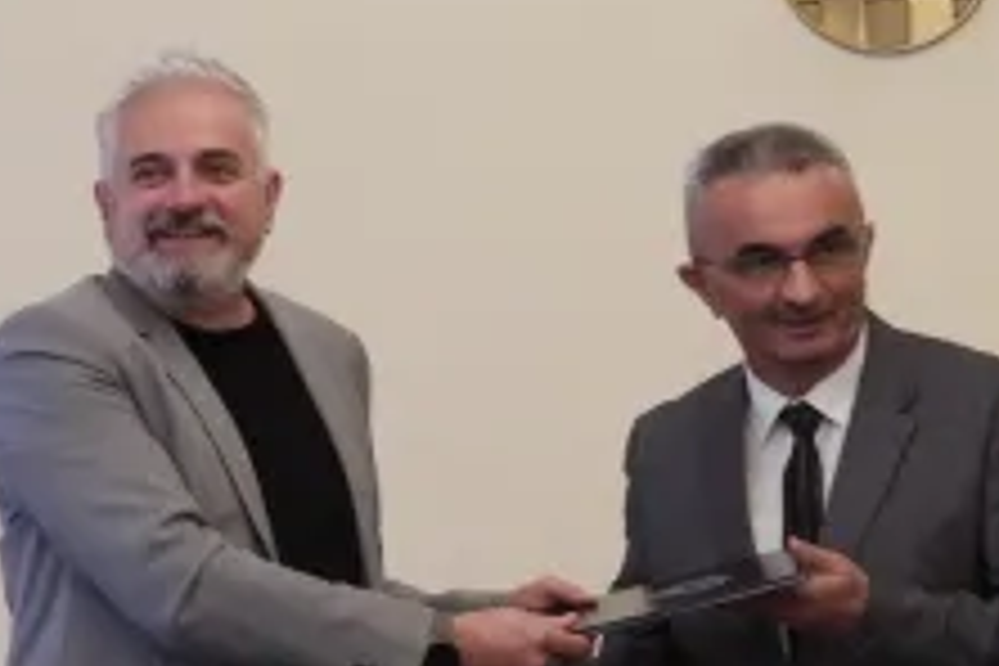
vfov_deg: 5.1
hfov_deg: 7.6
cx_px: 832
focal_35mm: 270
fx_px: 7492
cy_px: 878
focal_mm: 14.3
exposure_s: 1/60
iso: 200
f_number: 3.5
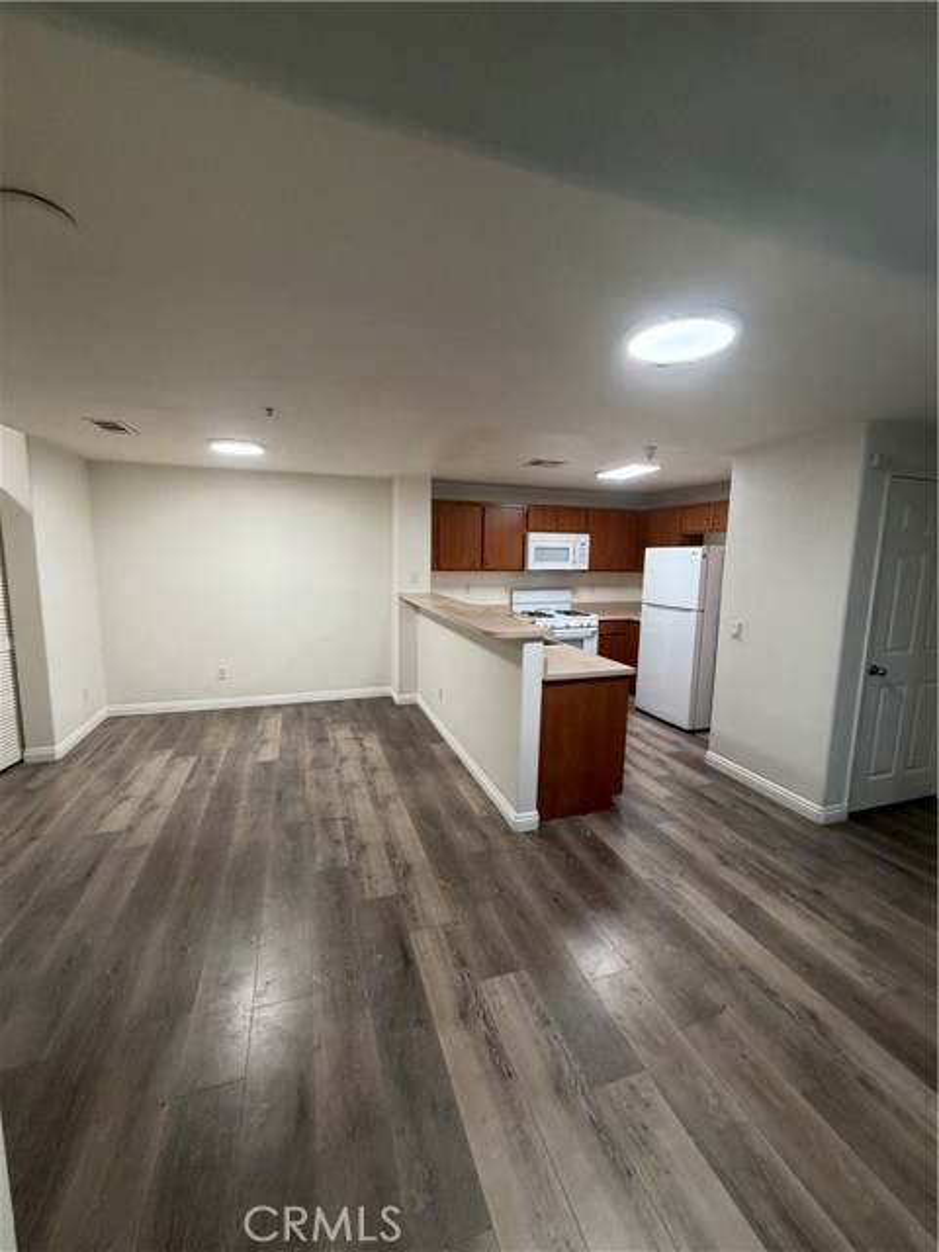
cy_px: 626
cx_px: 470
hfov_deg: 85.7
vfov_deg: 102.1
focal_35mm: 14
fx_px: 506
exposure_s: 1/60
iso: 250
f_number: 2.2
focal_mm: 2.22
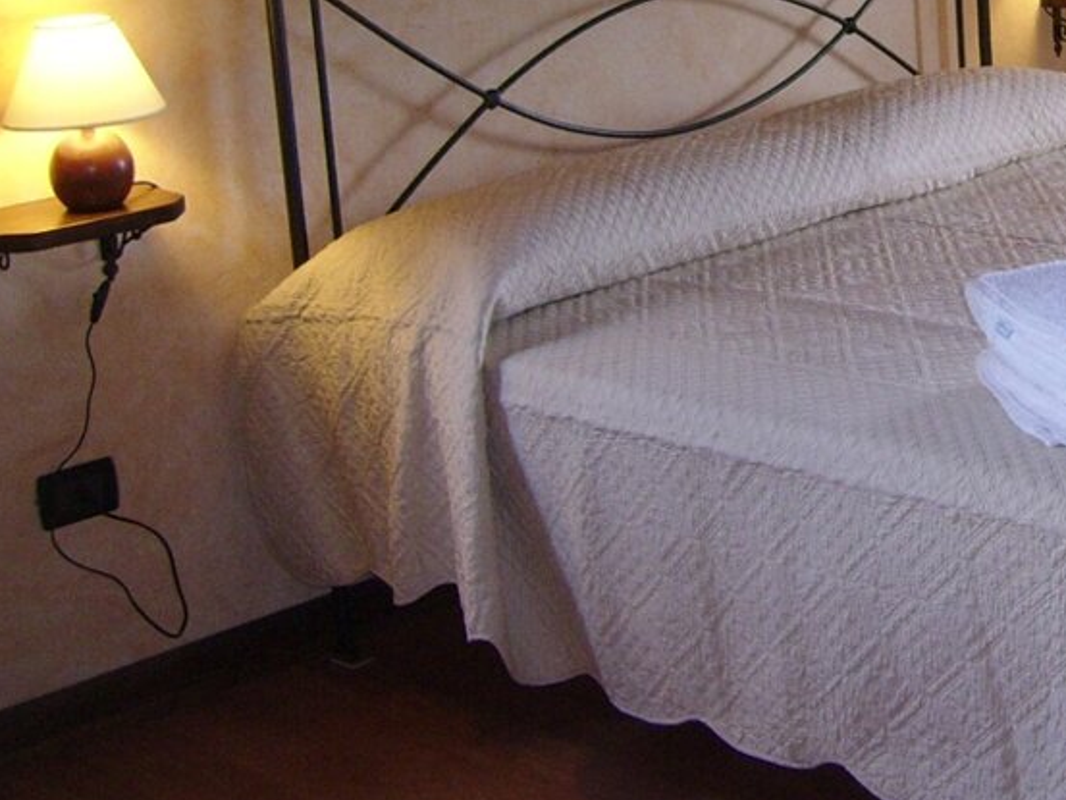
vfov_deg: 19.4
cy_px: 41
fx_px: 2279
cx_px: 989
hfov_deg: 25.4
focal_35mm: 74
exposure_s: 1/30
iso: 200
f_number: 2.8
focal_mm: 5.95
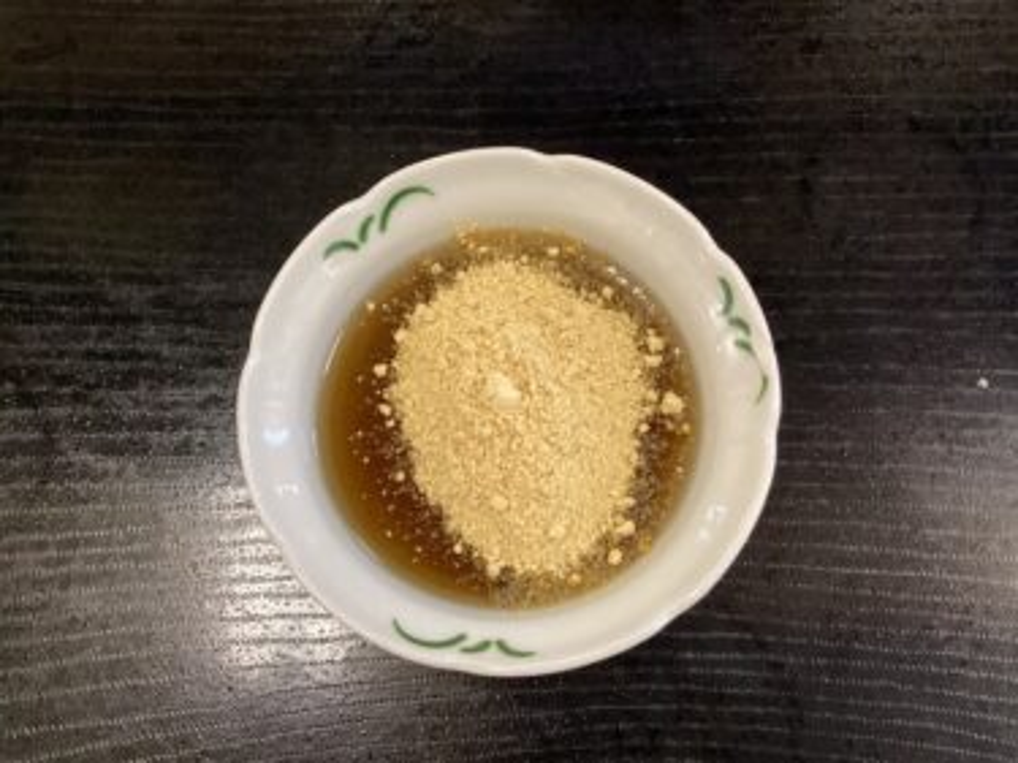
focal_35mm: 31
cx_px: 509
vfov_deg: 45.4
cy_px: 382
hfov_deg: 58.4
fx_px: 911
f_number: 2.4
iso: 320
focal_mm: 3.3
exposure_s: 1/60
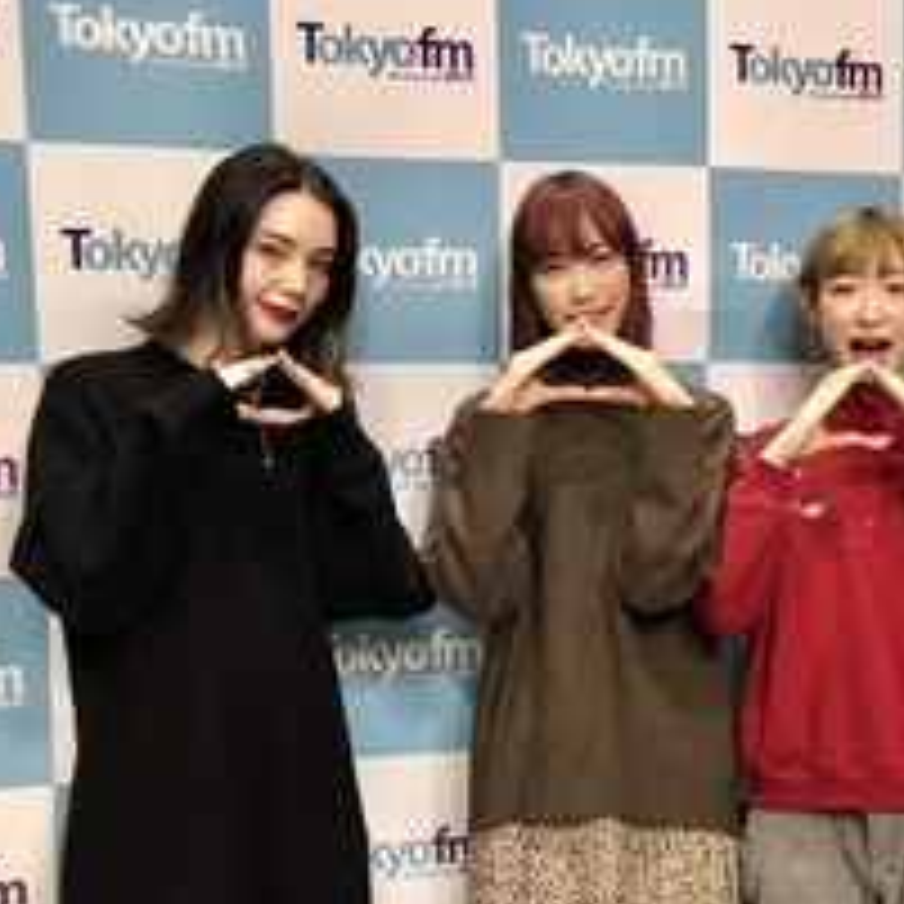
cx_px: 740
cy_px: 472
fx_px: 1359
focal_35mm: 46
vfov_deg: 36.8
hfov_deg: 35.4
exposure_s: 1/14
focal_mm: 3.99
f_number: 1.8
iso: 100
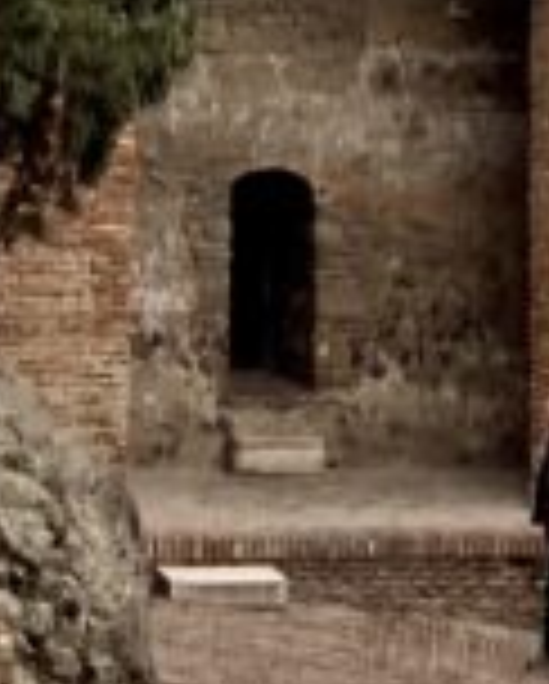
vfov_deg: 10.1
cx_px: 162
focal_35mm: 171
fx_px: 3466
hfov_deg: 9.0
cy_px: -868
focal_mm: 5.7
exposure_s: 1/513
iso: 50
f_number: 1.5
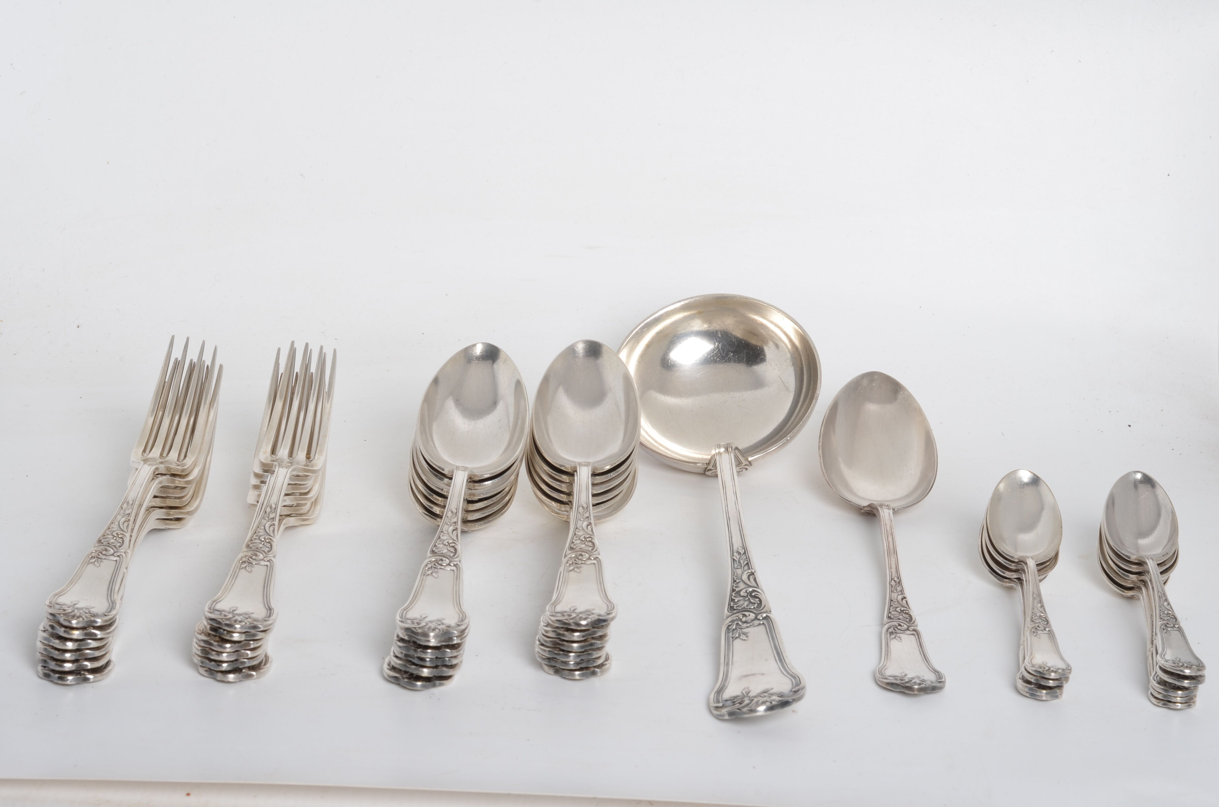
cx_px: 610
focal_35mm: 75
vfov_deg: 18.1
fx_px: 2534
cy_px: 404
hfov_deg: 27.0
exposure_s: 1/125
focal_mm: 50
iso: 100
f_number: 14
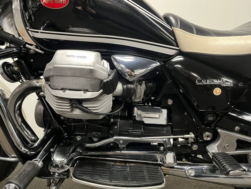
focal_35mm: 26
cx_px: 126
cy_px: 94
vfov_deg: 53.1
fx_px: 189
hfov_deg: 67.3
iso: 500
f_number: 1.6
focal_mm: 5.1
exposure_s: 1/50
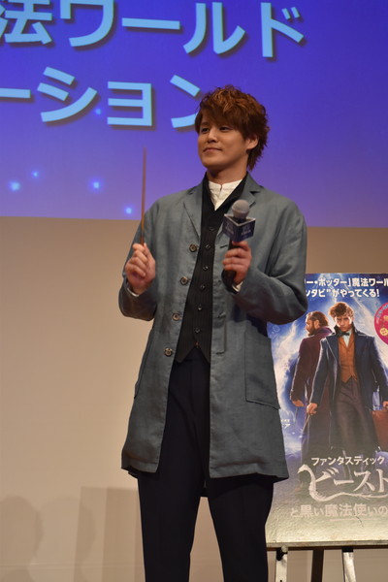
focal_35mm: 93
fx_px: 1503
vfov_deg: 21.9
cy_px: 291
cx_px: 194
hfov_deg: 14.7
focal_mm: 62
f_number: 4.2
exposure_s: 1/125
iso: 800
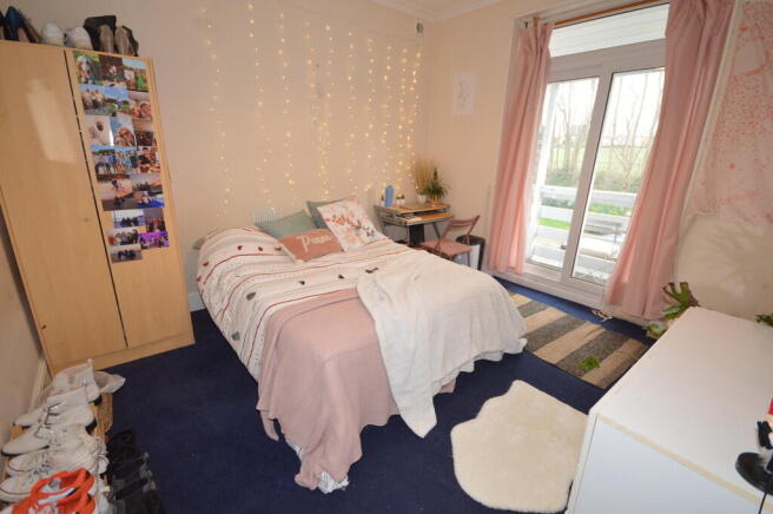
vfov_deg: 77.2
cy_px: 257
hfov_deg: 100.4
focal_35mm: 15
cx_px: 386
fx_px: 322
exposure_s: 1/60
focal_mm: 10
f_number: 4
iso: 1000
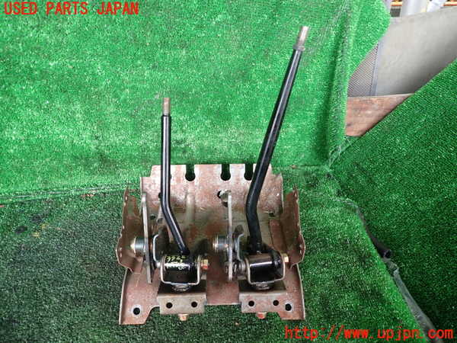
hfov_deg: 69.4
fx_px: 330
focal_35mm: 25
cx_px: 228
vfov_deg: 54.9
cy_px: 172
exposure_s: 1/60
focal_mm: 4.5
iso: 200
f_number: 2
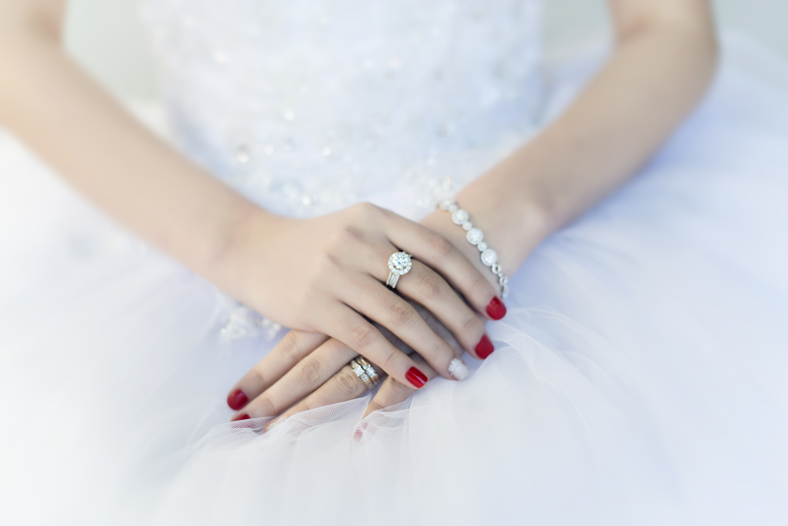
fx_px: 1095
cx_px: 394
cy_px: 263
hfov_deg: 39.6
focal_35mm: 50
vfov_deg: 27.0
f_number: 2
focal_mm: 50
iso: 80
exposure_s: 1/320
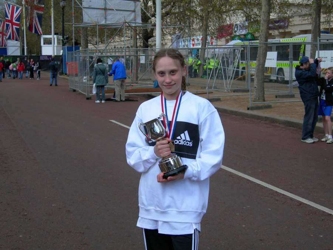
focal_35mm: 61
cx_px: 166
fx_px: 587
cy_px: 125
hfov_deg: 31.7
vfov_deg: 24.0
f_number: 3.5
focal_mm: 12.7
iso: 50
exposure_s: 1/333
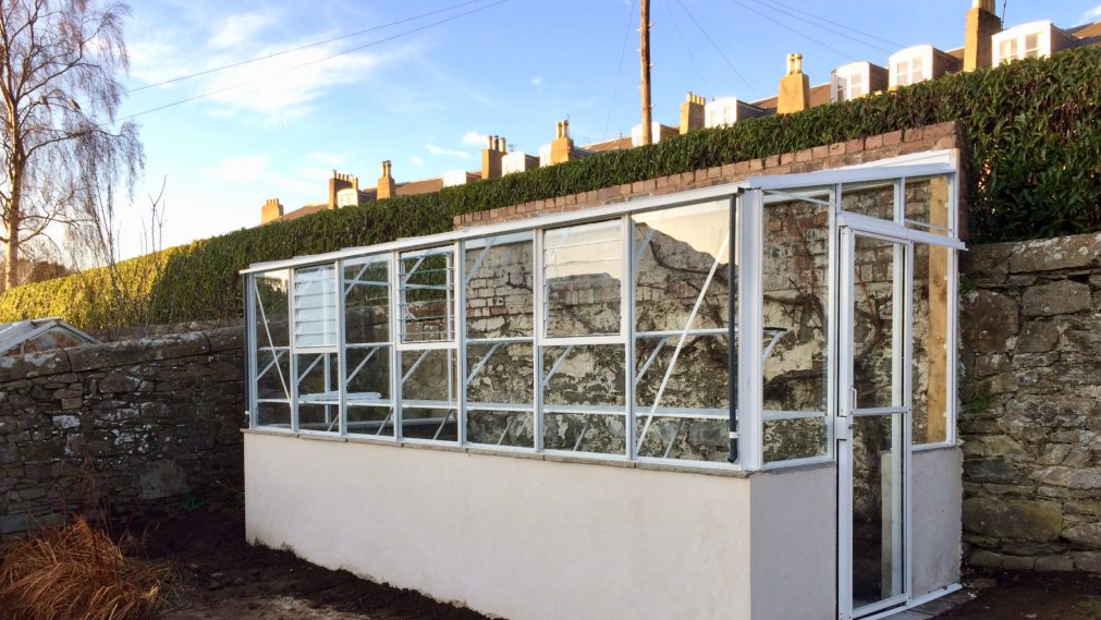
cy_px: 400
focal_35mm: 32
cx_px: 545
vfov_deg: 36.4
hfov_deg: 61.0
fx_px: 934
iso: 32
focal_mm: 4.15
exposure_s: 1/275
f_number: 2.2
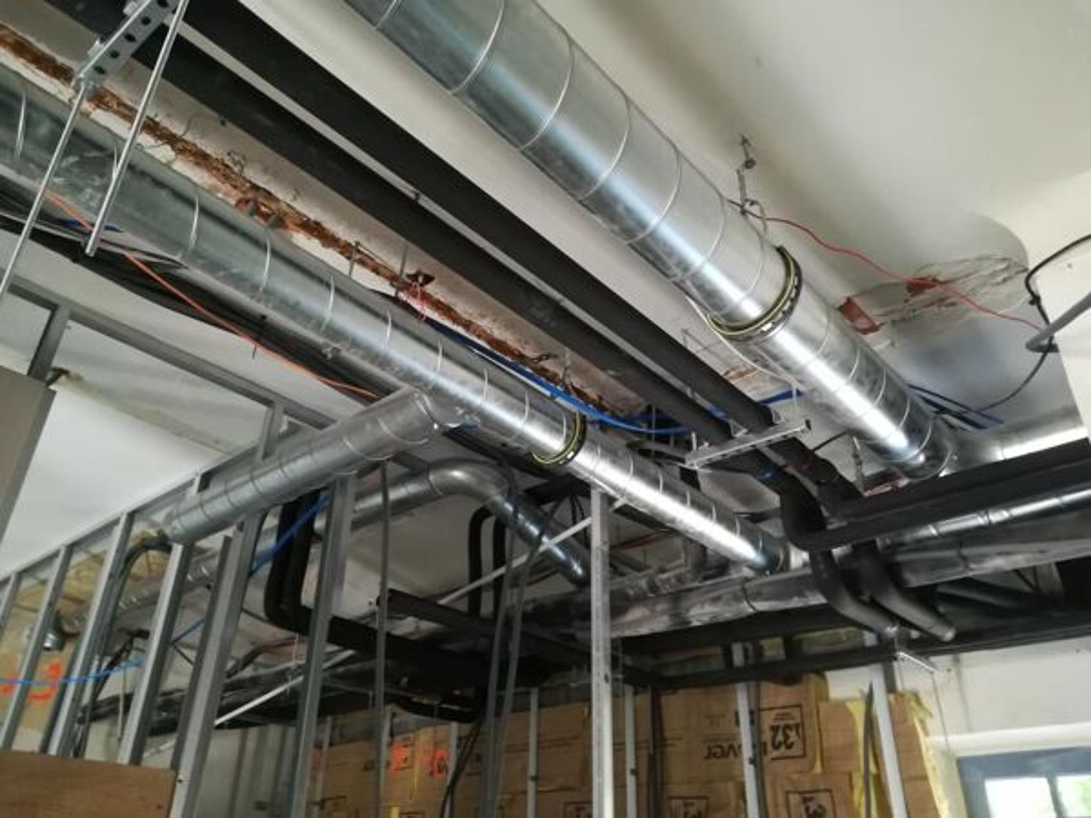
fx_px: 819
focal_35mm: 26
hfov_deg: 67.3
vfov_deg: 53.1
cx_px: 546
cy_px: 409
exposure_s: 1/33.3
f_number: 2.2
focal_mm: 3.83
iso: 320
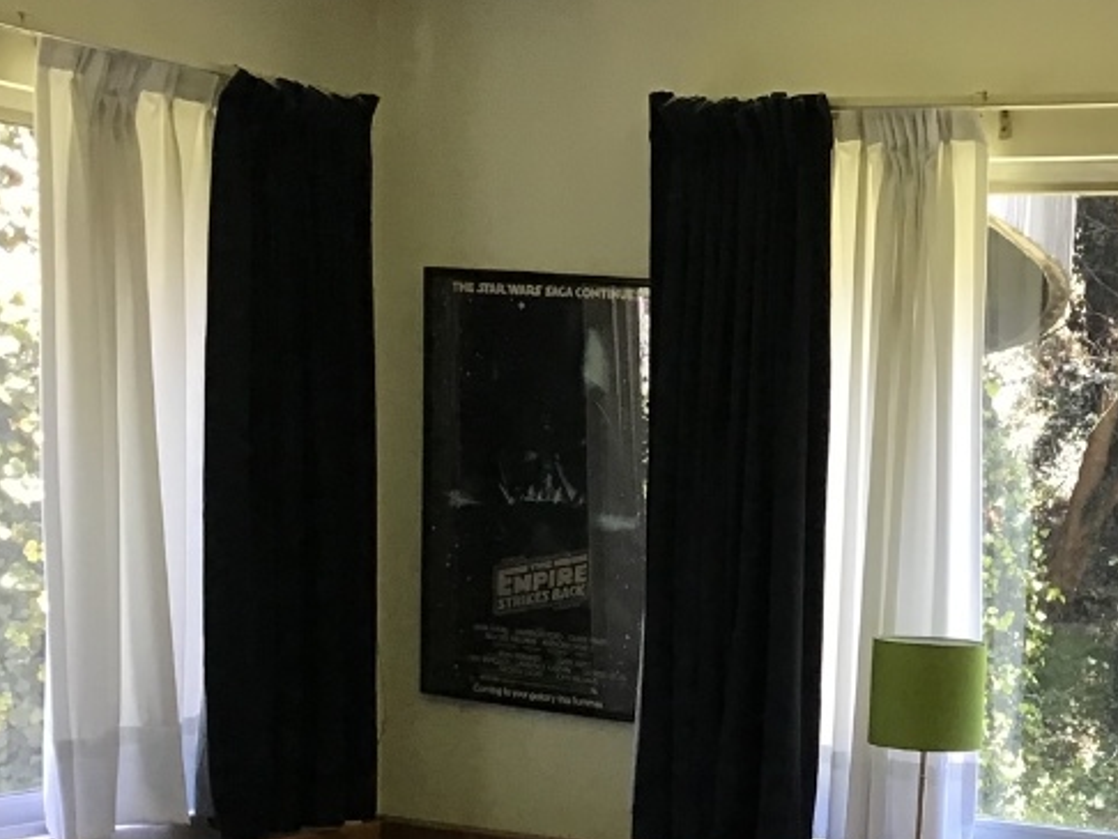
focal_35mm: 68
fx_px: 2197
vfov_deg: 21.1
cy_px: 793
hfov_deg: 27.7
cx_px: 955
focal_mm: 3.3
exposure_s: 1/30
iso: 40
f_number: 2.4
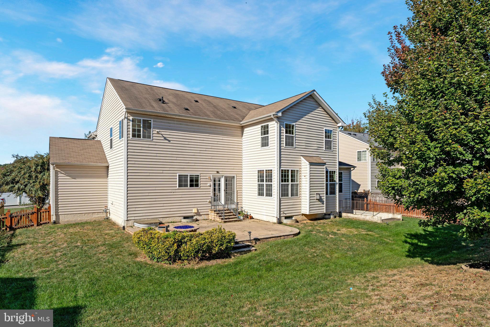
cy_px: 164
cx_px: 245
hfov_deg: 82.6
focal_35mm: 20
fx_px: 279
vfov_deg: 60.7
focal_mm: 20.5
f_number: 8
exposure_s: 1/400
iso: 100
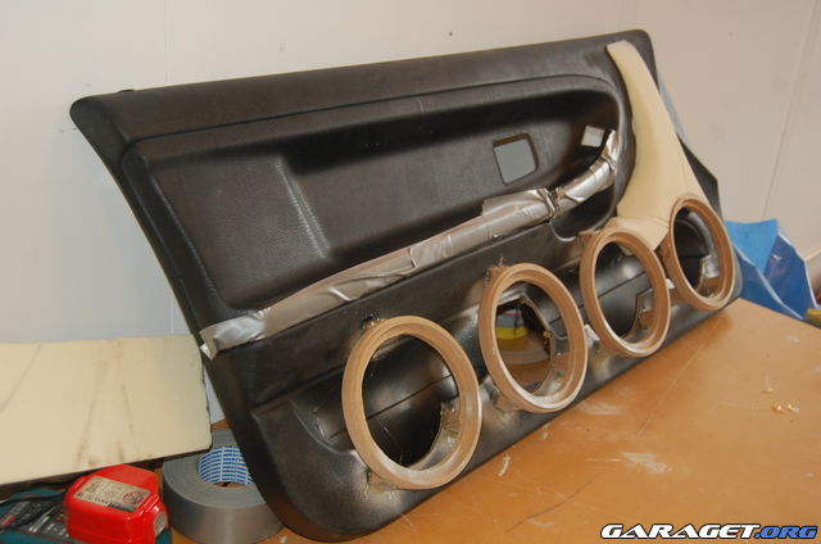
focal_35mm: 42
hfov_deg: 46.5
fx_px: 956
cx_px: 410
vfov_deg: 31.8
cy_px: 272
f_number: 4.2
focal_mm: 28
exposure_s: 1/60
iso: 400
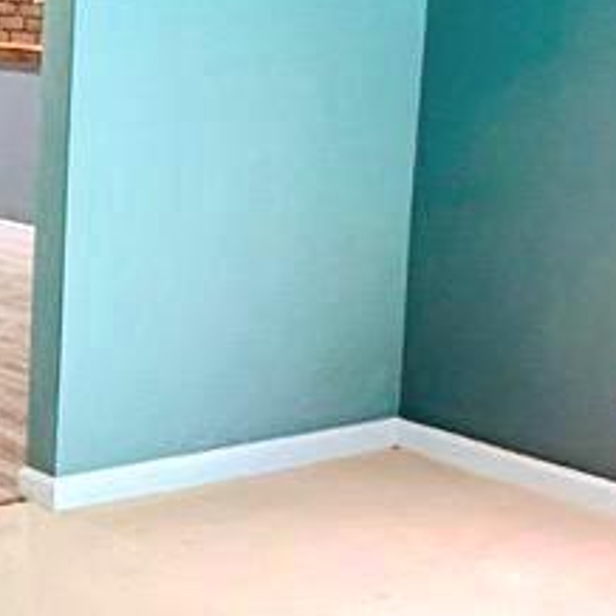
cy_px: 167
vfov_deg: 19.8
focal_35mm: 87
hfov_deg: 18.4
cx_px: -203
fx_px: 1752
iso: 800
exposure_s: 1/60
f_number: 2.2
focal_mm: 2.22
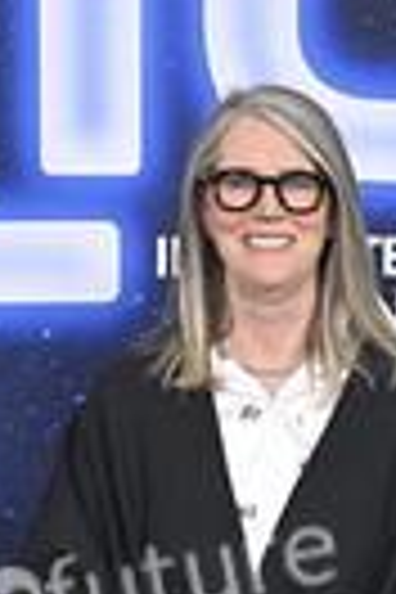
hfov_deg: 8.7
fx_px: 2590
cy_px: 860
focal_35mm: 157
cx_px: 252
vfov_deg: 12.5
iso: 1600
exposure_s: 1/320
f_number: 5.6
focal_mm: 52
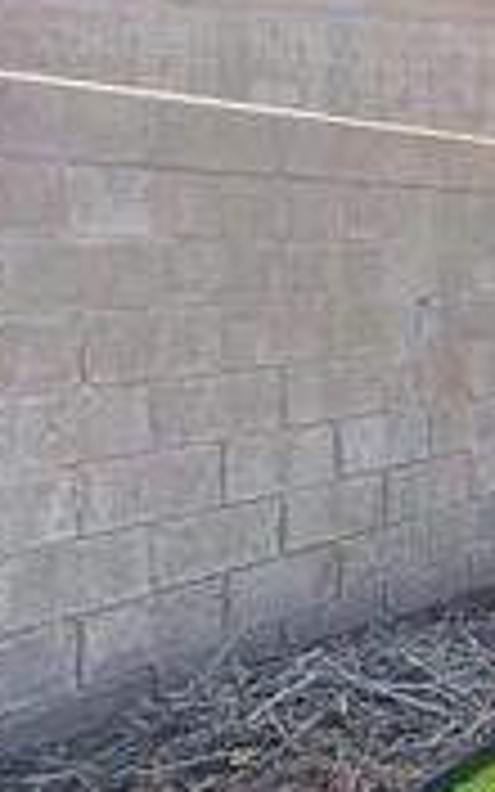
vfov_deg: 37.0
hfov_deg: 12.3
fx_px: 1166
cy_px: 238
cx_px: 1408
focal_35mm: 54
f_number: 2.2
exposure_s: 1/1236
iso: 50
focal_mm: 2.22
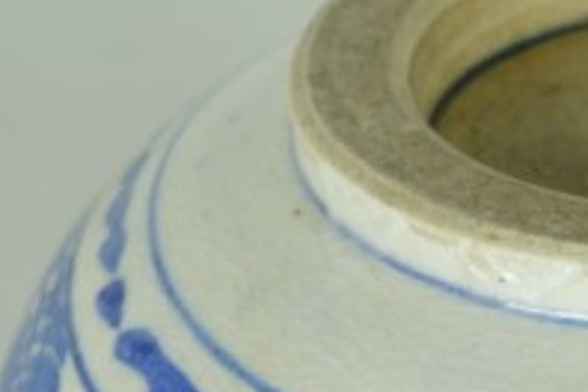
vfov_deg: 6.2
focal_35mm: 218
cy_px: 532
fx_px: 3560
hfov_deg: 9.3
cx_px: 757
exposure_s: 1/160
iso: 100
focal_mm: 32
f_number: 6.3
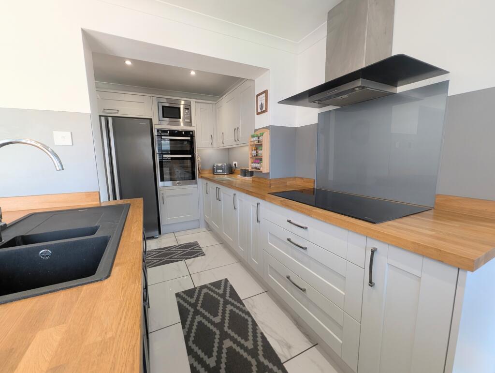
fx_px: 186
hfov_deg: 106.1
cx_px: 248
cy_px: 186
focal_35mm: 13
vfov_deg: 90.1
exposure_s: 1/33.3
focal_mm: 1.95
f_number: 2.2
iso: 58
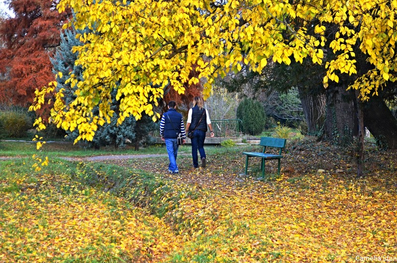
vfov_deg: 16.5
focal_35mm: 82
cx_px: 198
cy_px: 132
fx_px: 908
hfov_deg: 24.7
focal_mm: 55
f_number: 5.6
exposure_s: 1/50
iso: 100
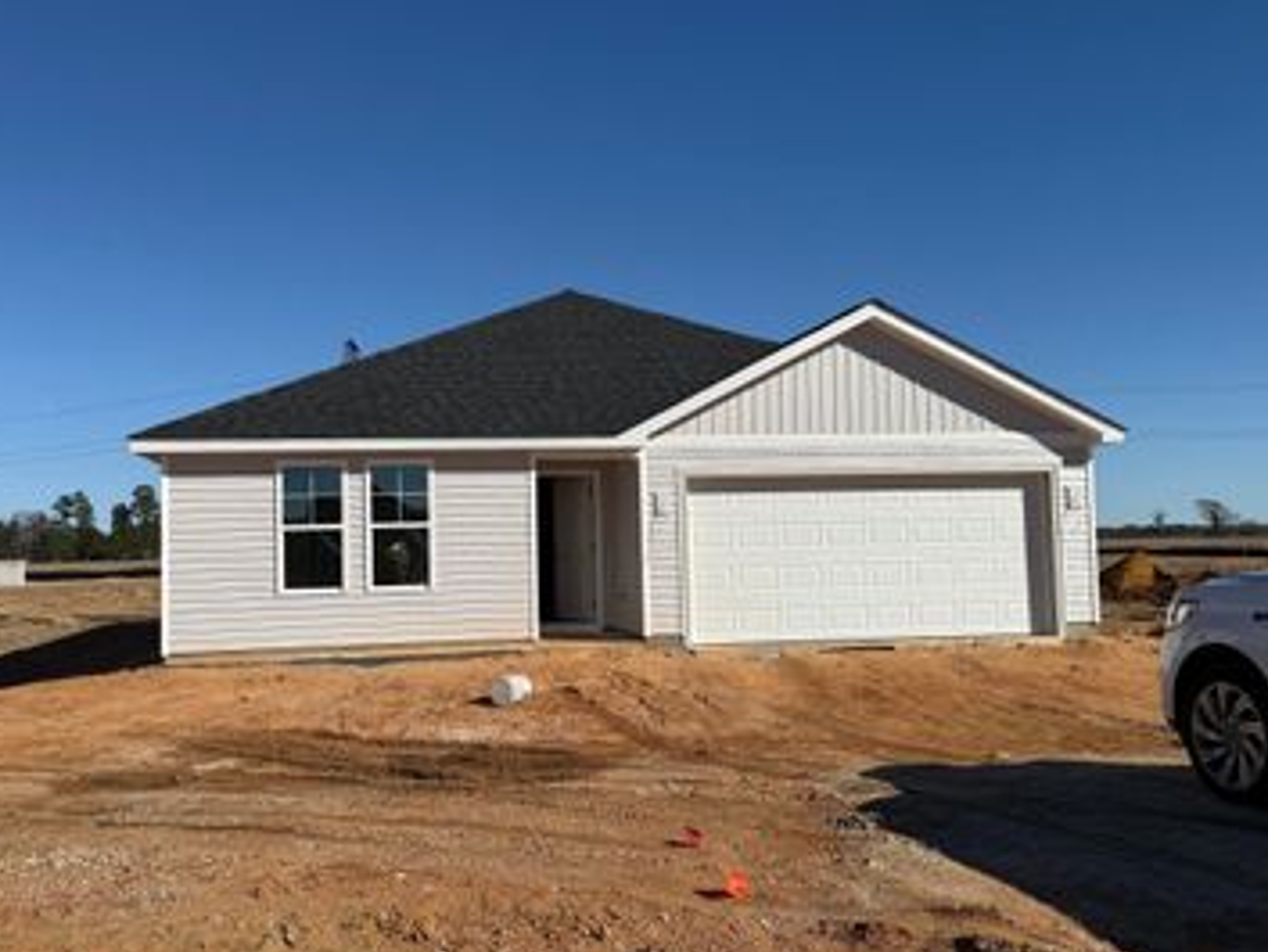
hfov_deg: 53.9
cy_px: 469
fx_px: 1246
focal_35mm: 34
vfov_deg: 41.8
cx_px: 586
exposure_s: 1/8130
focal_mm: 6.76
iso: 80
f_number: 1.78
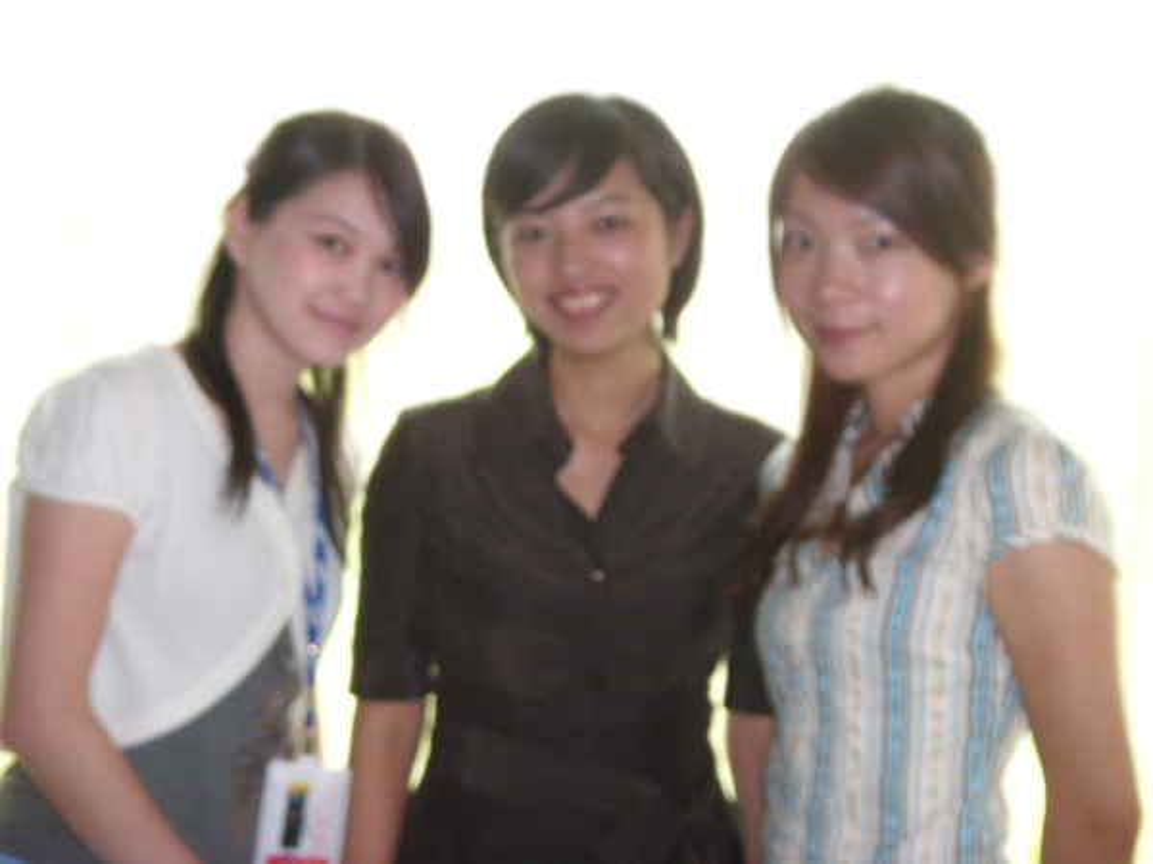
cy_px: 432
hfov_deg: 36.2
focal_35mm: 53
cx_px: 576
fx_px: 1765
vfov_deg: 27.5
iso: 200
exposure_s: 1/60
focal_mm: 11.13
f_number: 4
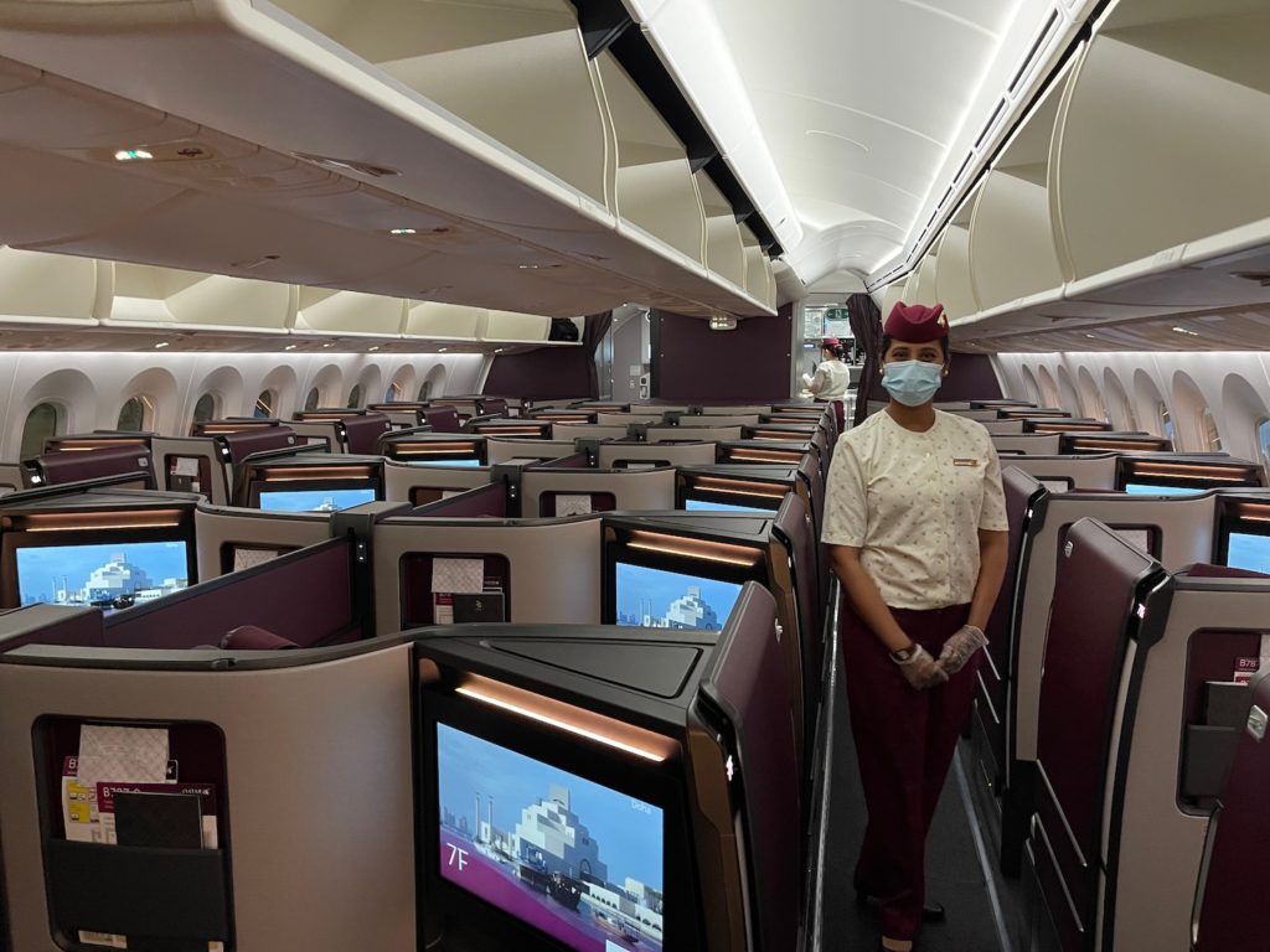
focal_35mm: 26
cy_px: 476
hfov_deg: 67.3
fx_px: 954
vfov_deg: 53.1
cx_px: 635
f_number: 1.6
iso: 500
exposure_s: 1/48
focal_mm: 5.1
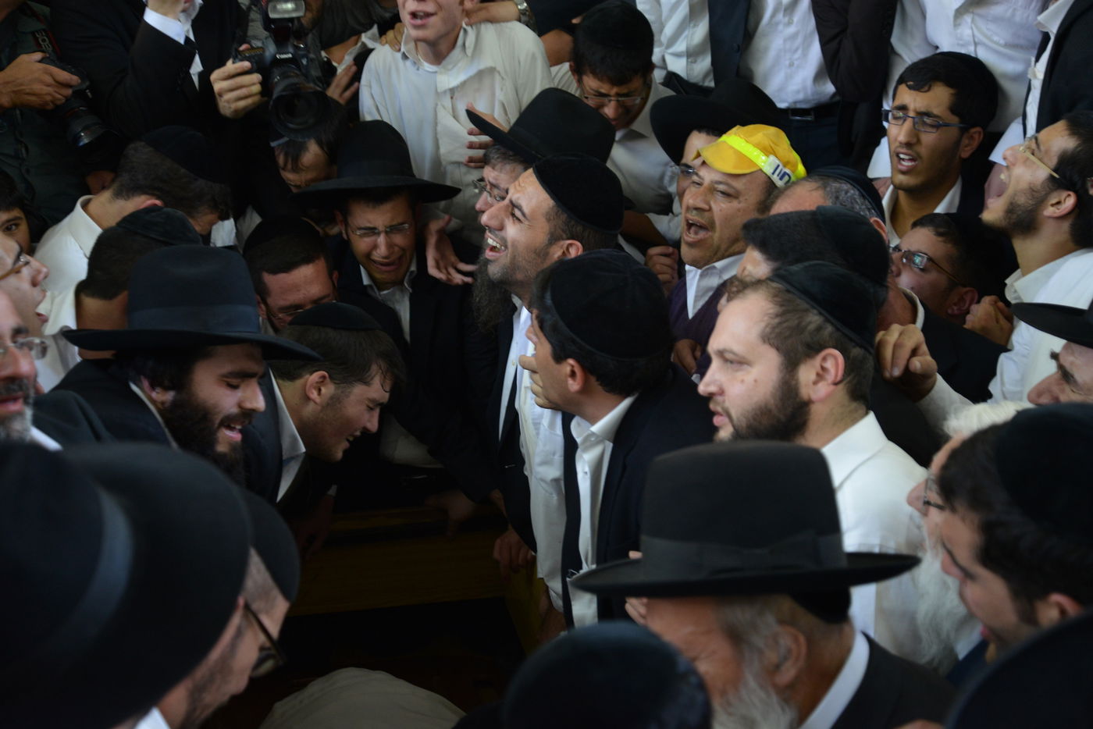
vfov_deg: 20.9
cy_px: 364
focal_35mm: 65
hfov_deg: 31.0
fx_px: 1974
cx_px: 546
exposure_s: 1/80
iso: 1250
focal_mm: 65
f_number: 4.5
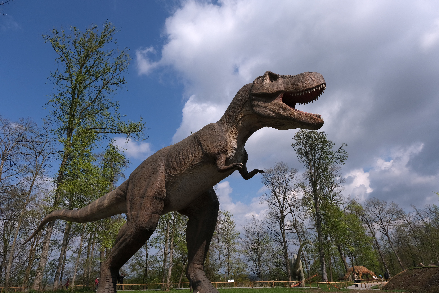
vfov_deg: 53.1
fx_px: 293
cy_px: 146
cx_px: 220
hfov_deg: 73.7
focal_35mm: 24
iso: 160
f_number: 6.4
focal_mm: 16
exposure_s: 1/1400
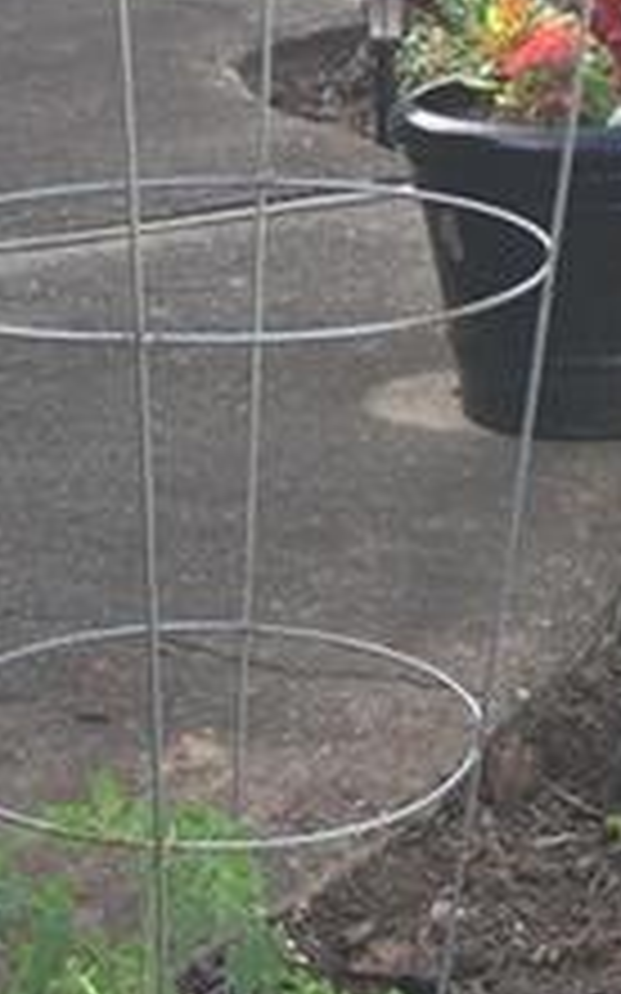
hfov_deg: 12.1
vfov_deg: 19.4
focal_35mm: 107
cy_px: 369
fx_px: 2899
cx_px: 32
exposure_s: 1/237
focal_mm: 4.15
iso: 32
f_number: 2.2
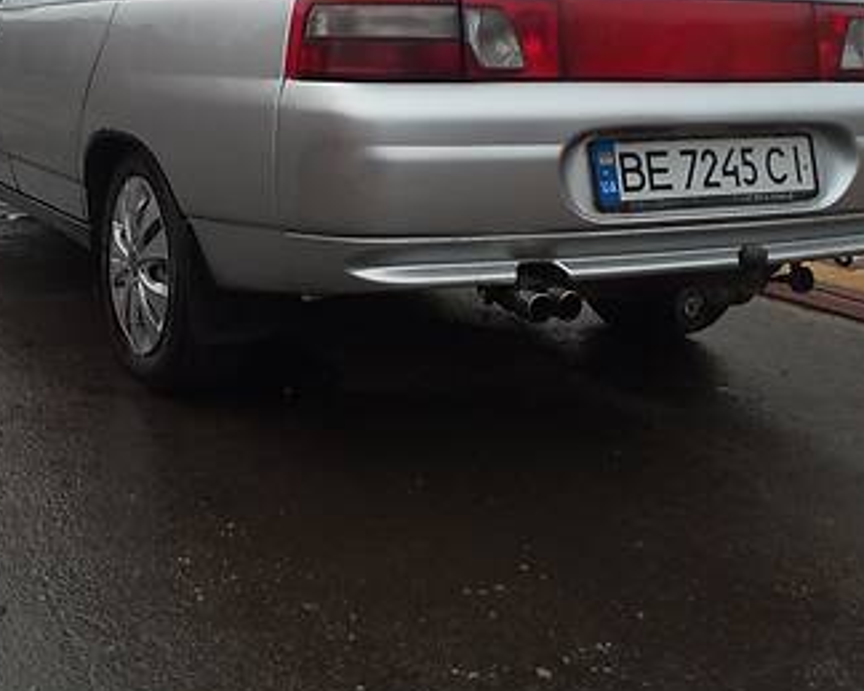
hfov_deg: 39.4
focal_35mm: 47
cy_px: 163
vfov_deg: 31.4
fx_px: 1201
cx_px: 347
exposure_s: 1/50
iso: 50
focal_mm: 3.6
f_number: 1.9
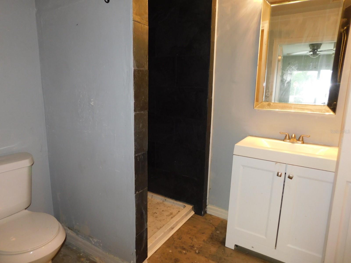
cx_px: 176
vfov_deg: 58.9
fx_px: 233
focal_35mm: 23
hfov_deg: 73.9
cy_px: 132
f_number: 3
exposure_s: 1/30
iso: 200
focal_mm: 4
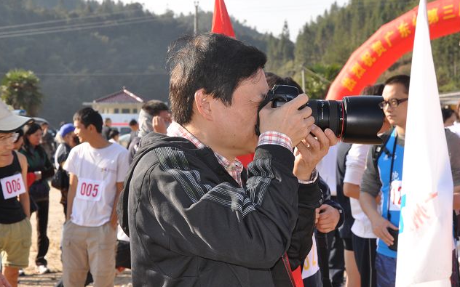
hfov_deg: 21.2
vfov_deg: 13.3
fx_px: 1229
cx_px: 229
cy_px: 127
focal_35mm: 98
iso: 320
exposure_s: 1/200
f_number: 10
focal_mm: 58
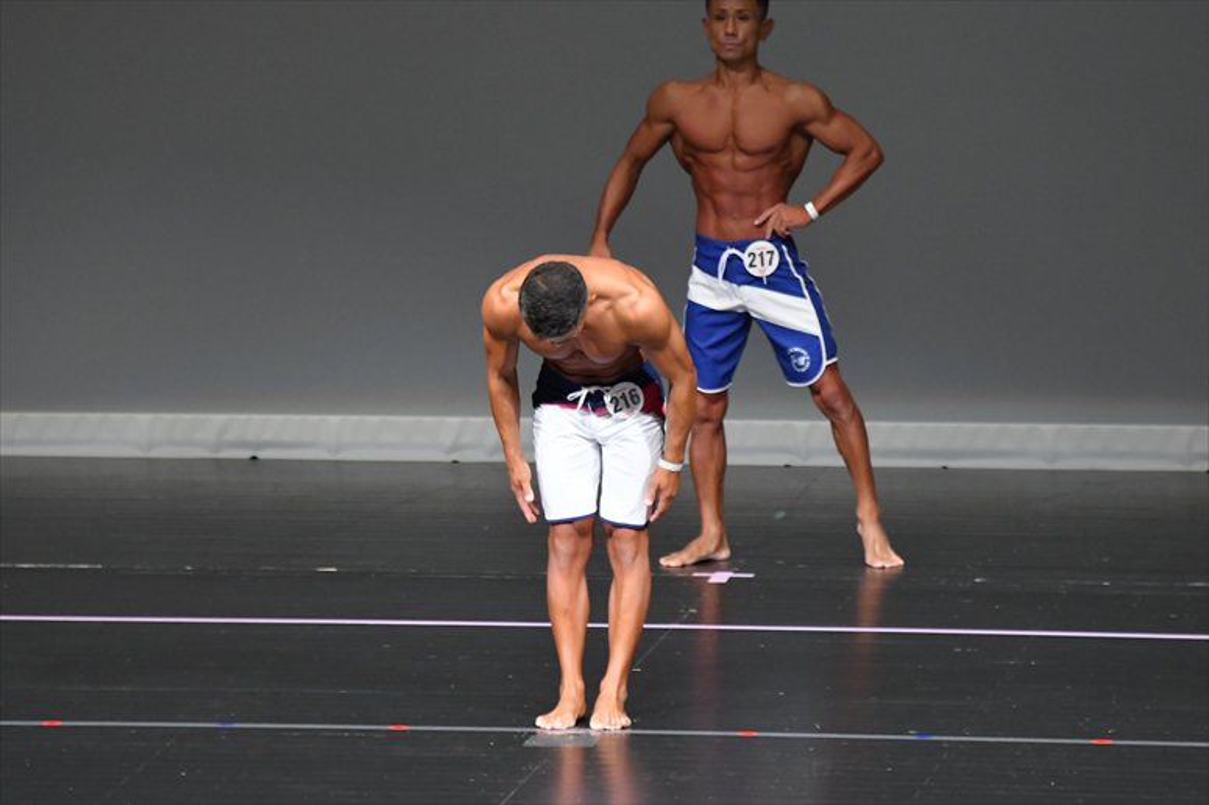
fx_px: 11581
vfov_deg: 4.0
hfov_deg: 6.0
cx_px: 604
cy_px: 402
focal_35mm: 345
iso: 5000
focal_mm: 230
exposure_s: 1/400
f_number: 5.6
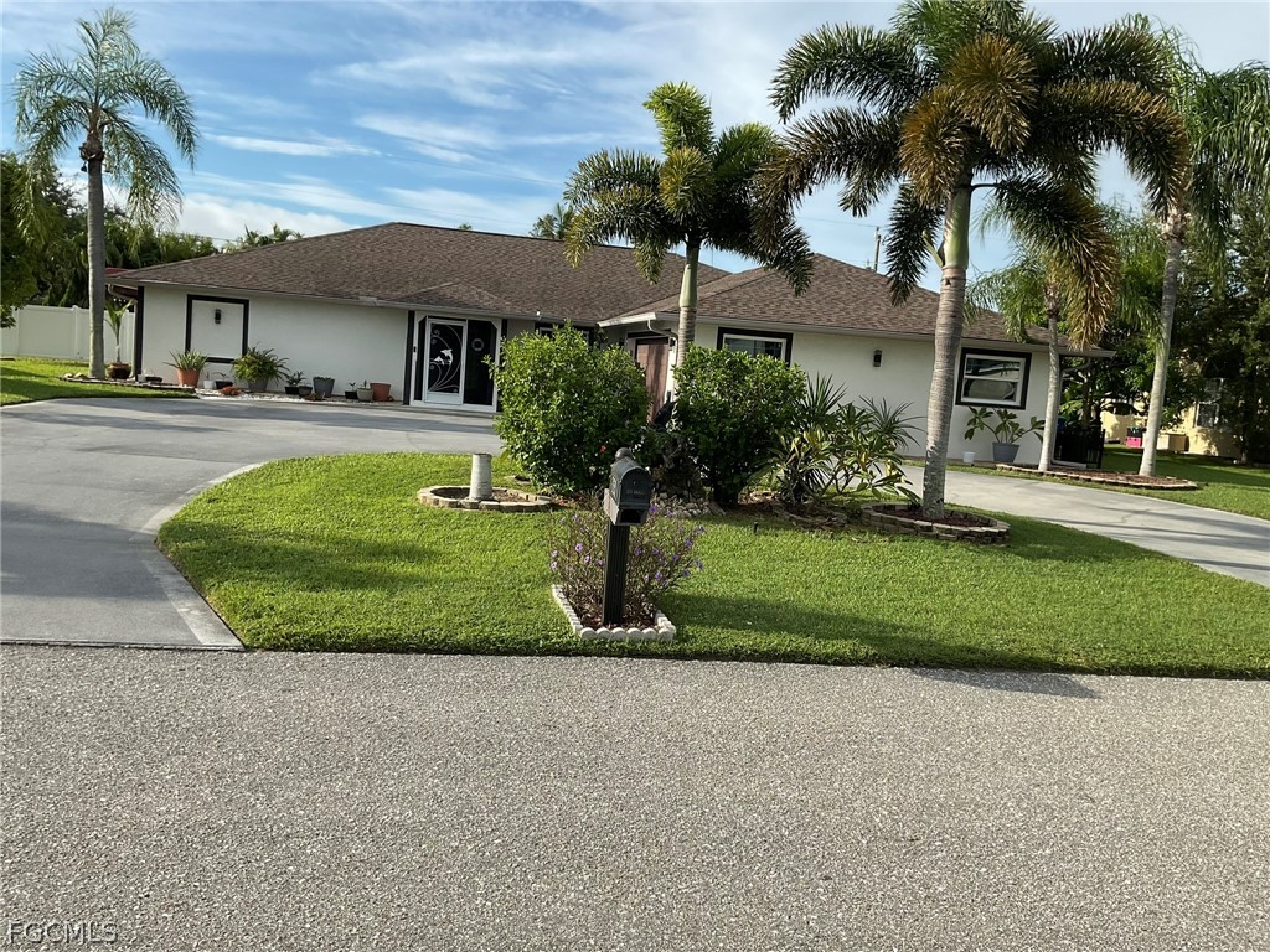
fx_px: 1064
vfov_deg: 48.2
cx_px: 635
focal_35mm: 29
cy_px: 476
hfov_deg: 61.7
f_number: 1.8
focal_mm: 3
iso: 16
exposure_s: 1/1786
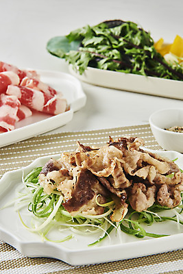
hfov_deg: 19.5
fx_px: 533
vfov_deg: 28.8
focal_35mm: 70
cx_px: 92
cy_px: 137
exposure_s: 1/125
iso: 100
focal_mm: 70
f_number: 14
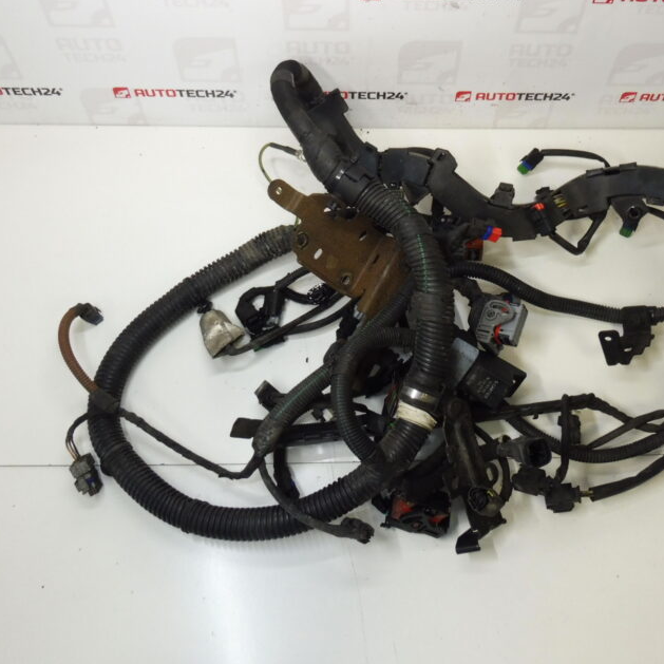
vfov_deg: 45.8
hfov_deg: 45.8
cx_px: 400
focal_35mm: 36
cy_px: 268
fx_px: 781
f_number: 3.5
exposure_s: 1/60
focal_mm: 4.4
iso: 200
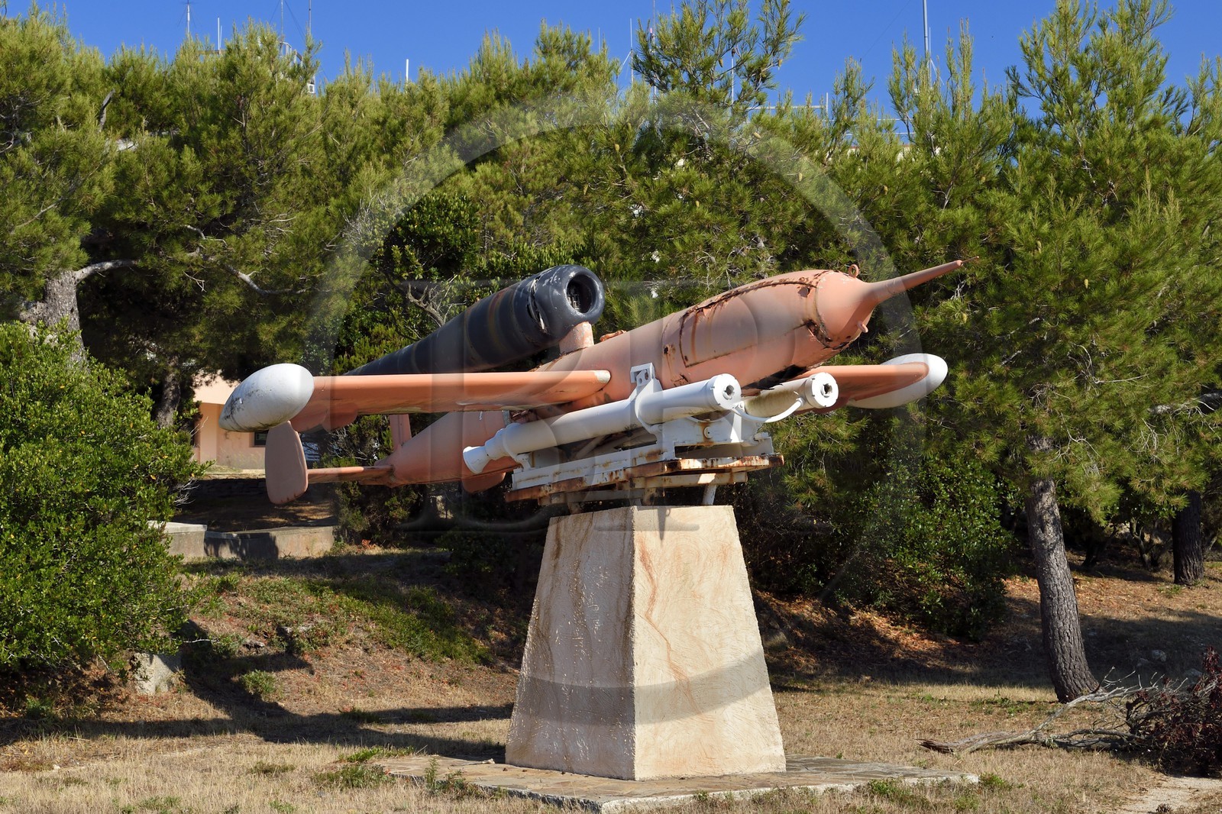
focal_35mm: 62
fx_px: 2104
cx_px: 611
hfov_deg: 32.4
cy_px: 407
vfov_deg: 21.9
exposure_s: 1/640
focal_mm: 62
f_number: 13
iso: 400
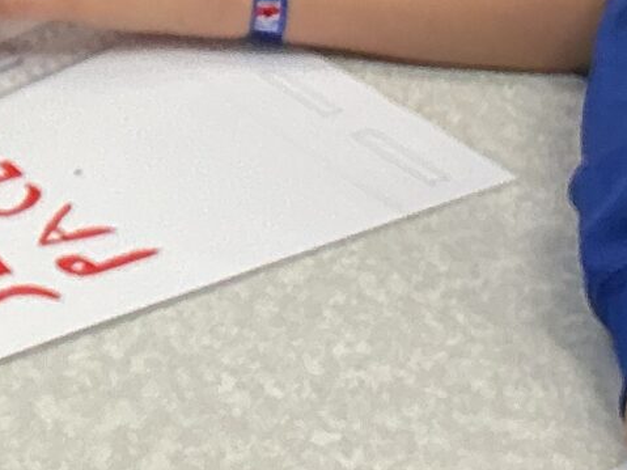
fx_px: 2807
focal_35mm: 155
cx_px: -534
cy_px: -440
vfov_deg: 9.1
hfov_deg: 11.7
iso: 100
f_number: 1.8
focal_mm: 3
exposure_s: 1/50
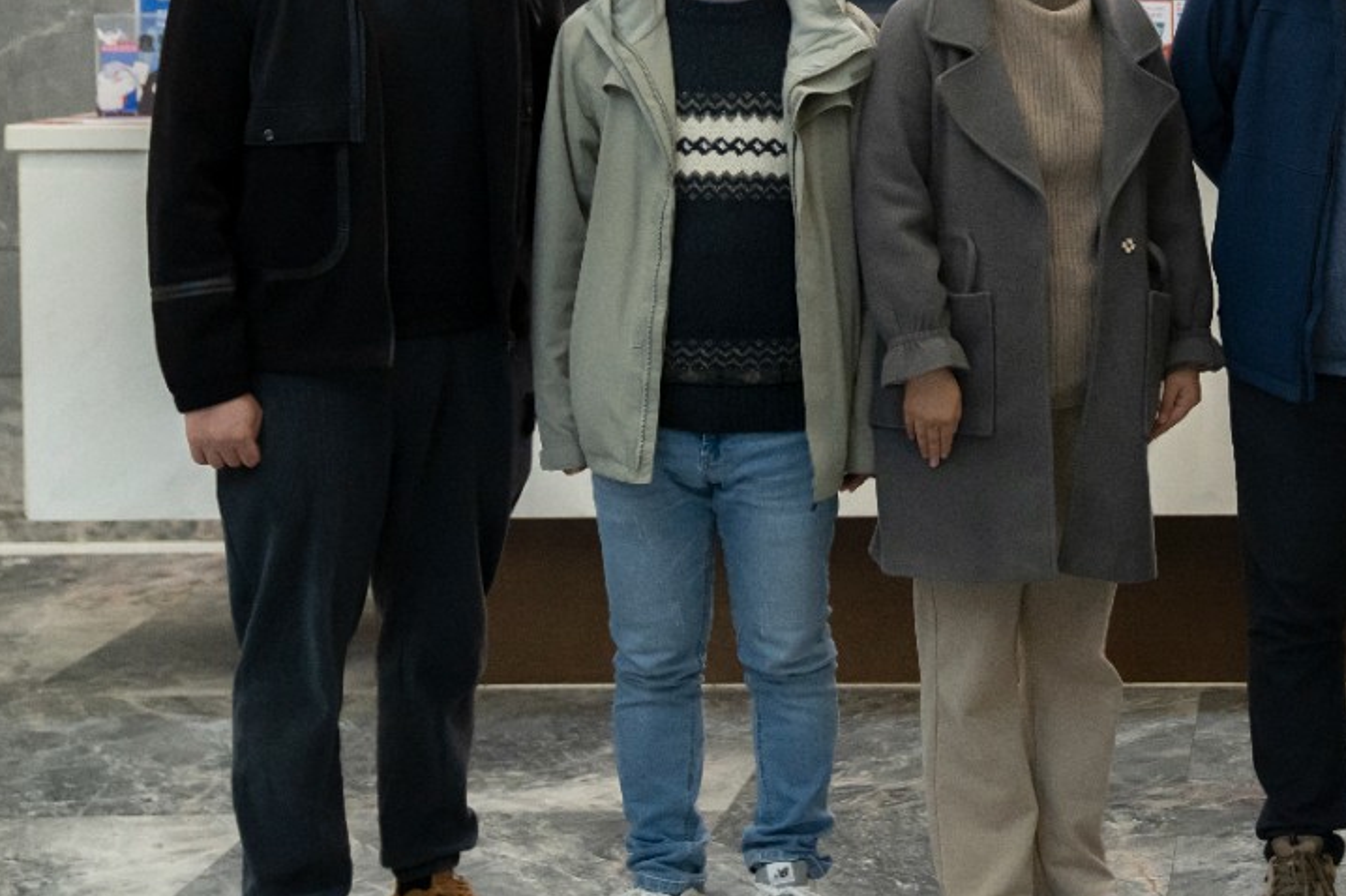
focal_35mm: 78
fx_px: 2915
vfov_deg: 17.2
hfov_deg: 24.9
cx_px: 1312
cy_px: 51
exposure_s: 1/500
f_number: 3.2
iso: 1600
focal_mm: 35
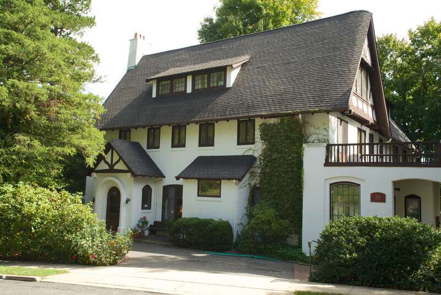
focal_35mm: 34
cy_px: 148
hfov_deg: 55.8
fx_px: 417
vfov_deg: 38.9
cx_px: 220
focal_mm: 34
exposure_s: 1/100
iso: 400
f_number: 11
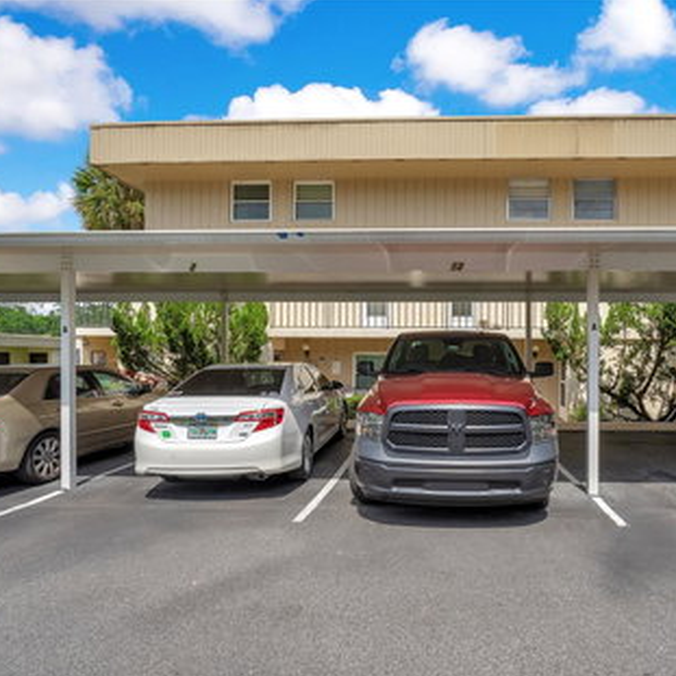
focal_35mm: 21
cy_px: 346
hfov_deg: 71.0
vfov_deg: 72.1
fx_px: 464
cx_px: 422
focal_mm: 16
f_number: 11
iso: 100
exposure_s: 1/125
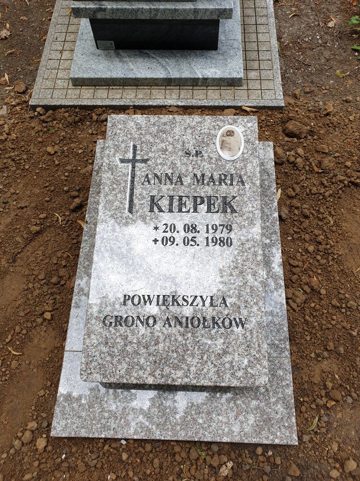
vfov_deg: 67.3
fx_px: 361
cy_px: 240
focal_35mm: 26
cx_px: 180
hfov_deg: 53.1
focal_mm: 4.3
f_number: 2.4
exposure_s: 1/194
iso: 50
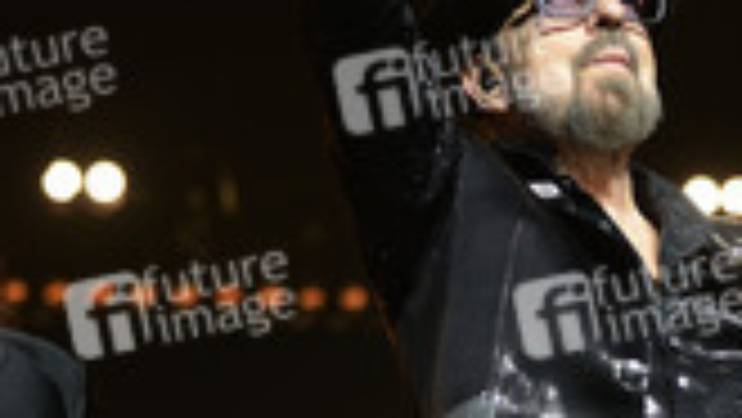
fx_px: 3937
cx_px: 510
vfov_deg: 6.1
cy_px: 193
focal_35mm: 200
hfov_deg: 10.8
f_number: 3.2
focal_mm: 70
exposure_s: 1/500
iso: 1250
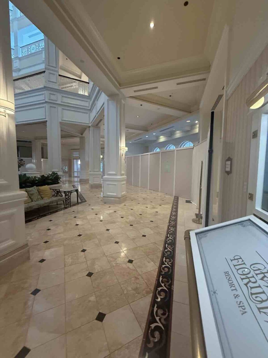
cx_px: 134
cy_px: 179
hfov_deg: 85.7
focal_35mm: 14
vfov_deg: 102.1
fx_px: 144
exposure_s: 1/120
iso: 500
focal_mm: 2.22
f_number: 2.2
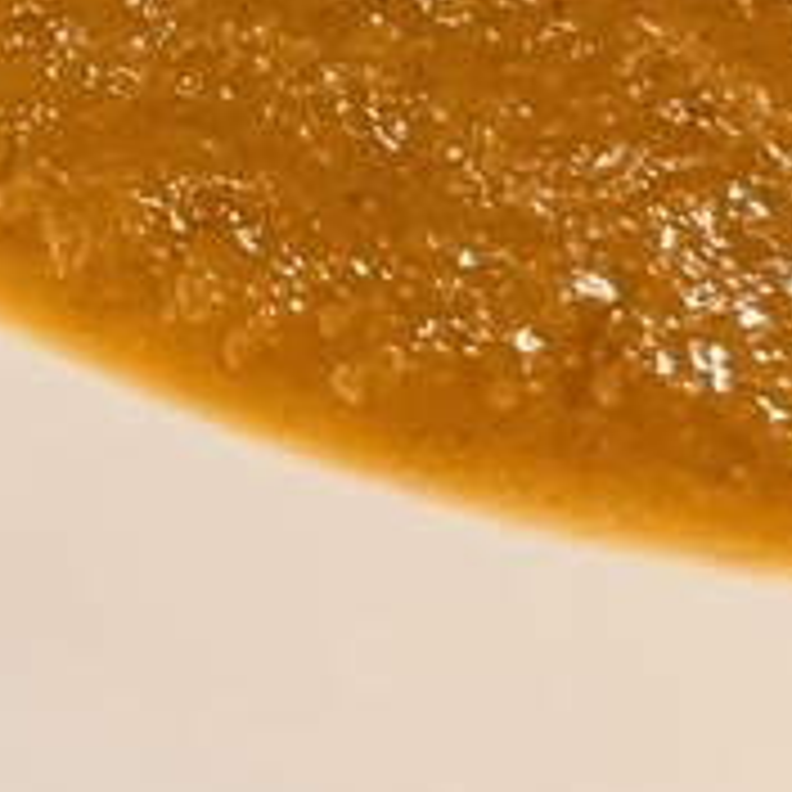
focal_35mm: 167
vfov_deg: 9.2
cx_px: 1112
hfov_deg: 10.2
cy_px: -1233
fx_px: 4323
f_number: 1.8
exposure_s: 1/50
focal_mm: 4.25
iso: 125
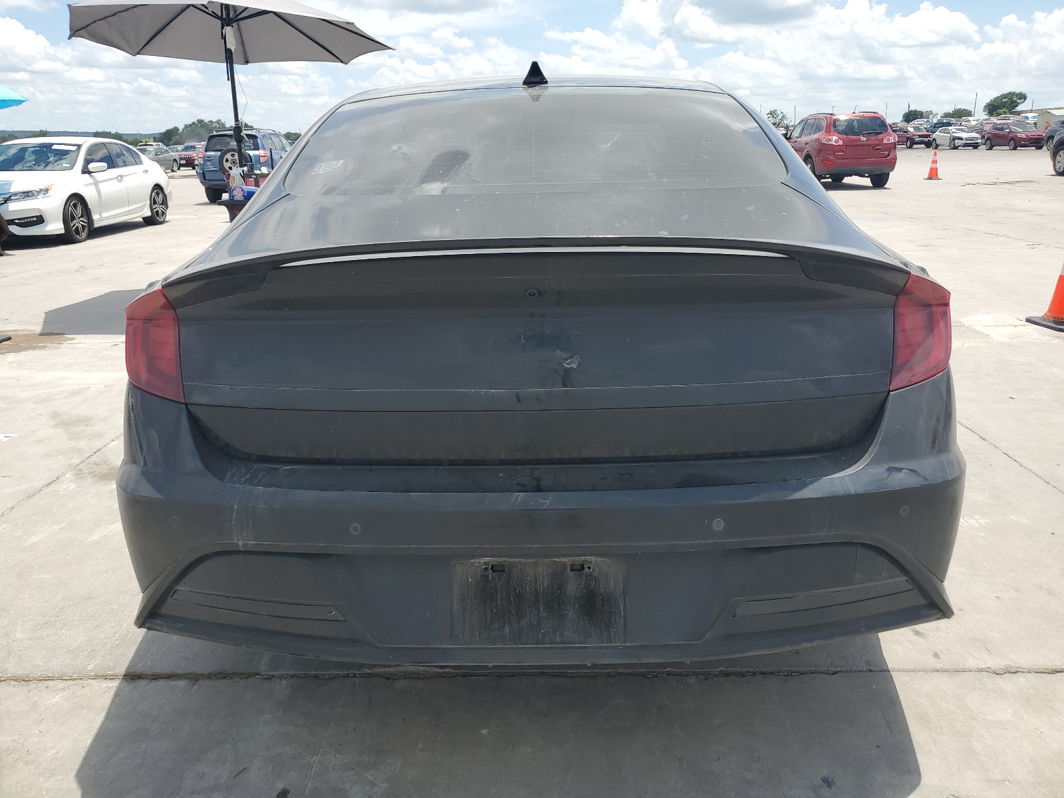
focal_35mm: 26
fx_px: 799
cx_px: 532
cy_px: 399
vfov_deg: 53.1
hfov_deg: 67.3
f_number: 1.5
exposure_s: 1/2500
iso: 50
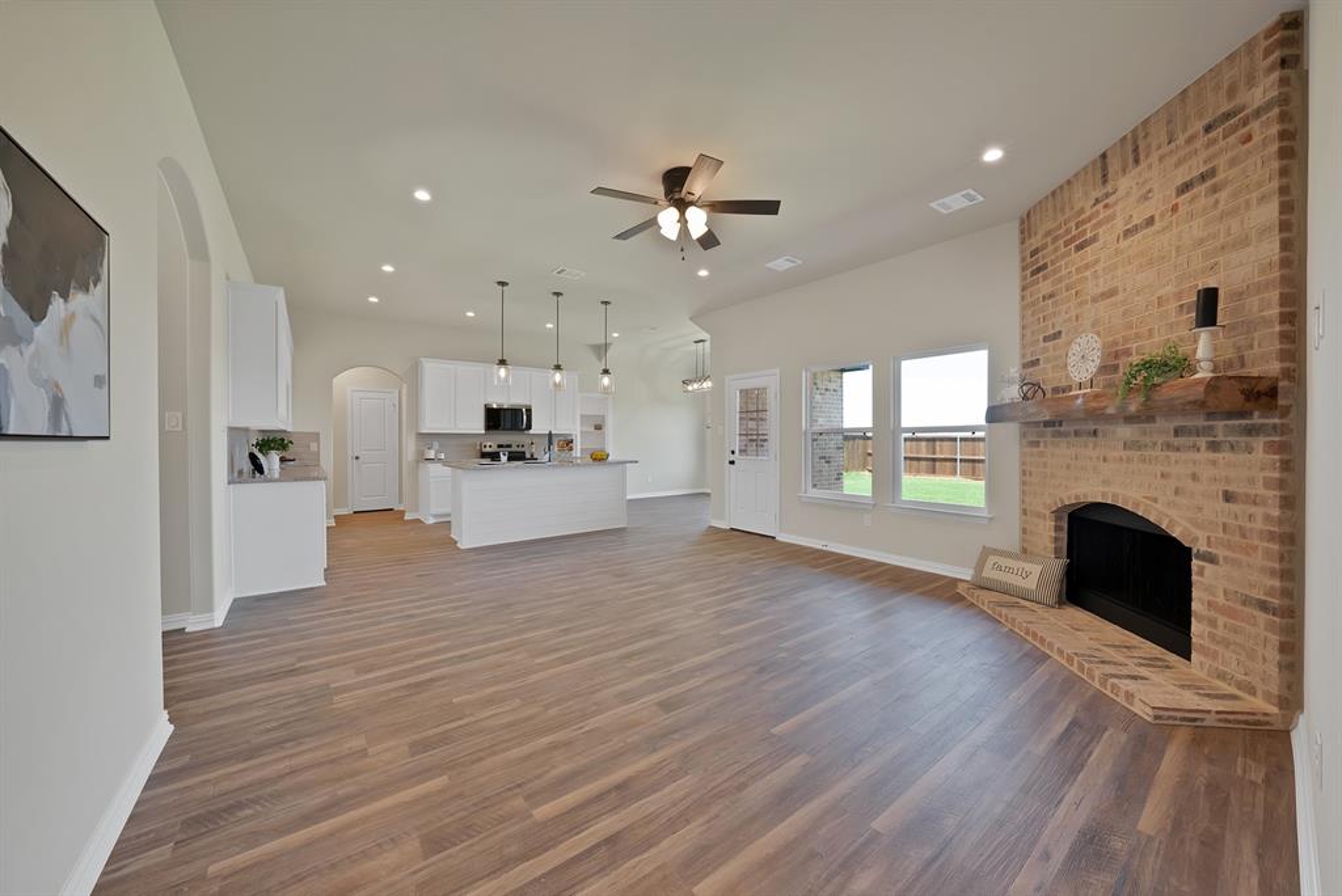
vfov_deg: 90.1
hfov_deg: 112.6
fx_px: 448
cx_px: 671
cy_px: 448
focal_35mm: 12
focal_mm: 12
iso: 640
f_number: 9
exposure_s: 1/6
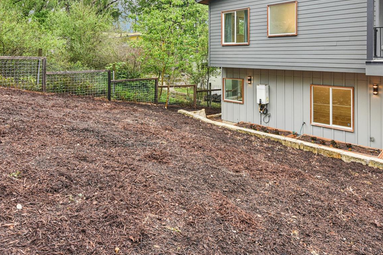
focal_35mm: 25
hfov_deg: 71.2
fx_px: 266
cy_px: 55
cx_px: 217
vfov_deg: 48.6
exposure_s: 1/40
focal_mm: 14
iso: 100
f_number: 8
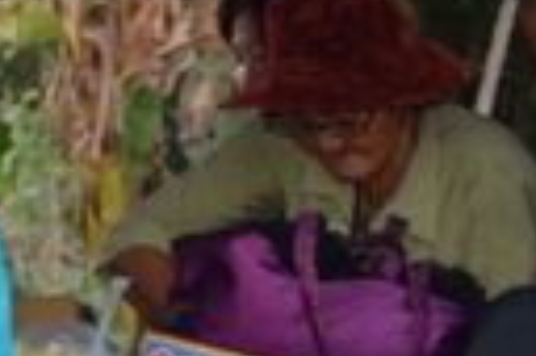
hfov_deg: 12.9
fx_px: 2037
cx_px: -565
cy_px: 270
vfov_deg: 10.0
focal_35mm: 137
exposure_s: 1/60
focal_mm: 18
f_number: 4.5
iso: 640
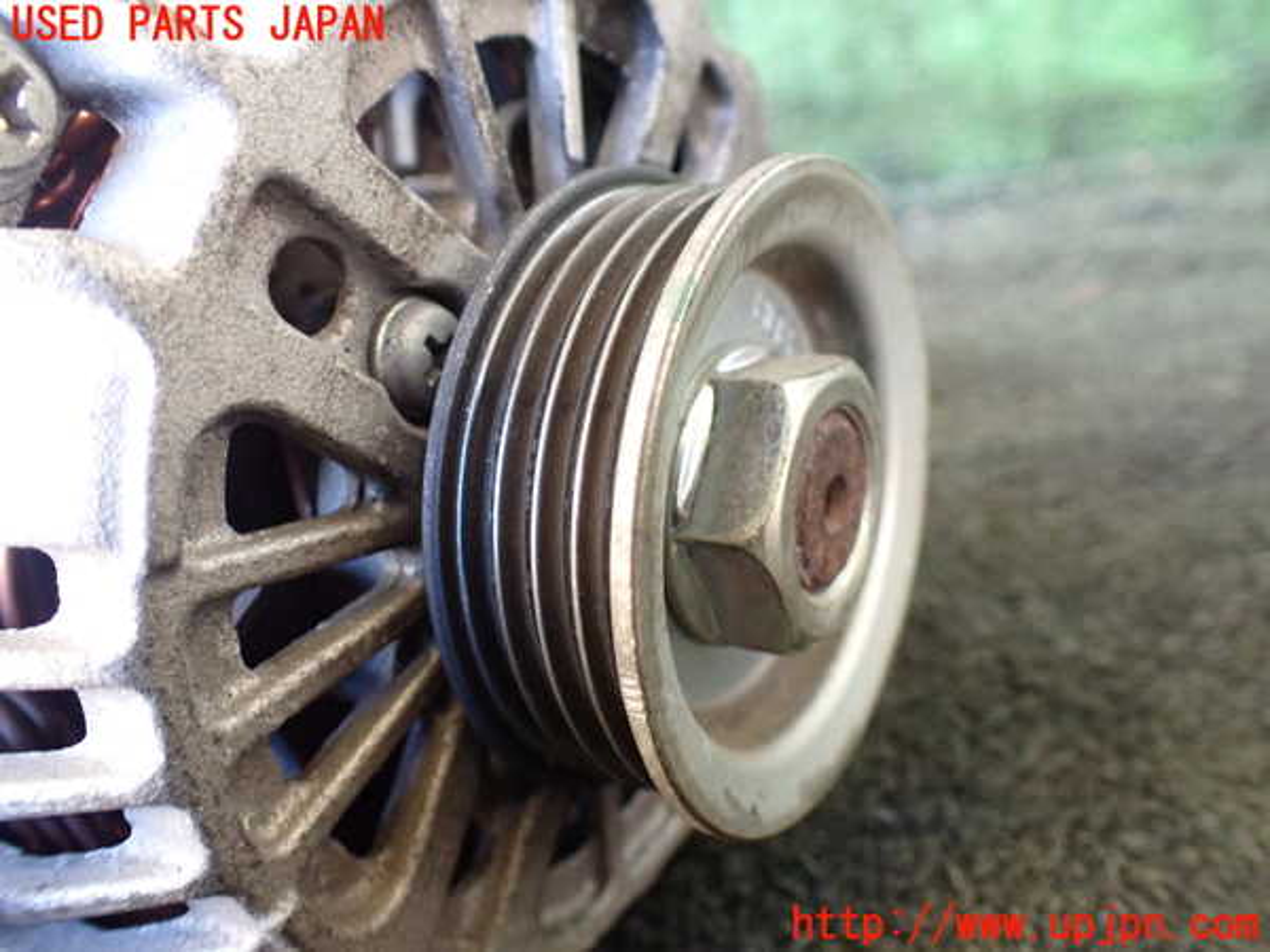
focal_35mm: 30
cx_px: 635
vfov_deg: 46.8
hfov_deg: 60.0
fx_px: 1101
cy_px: 476
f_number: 2.3
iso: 800
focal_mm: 5.4
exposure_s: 1/50
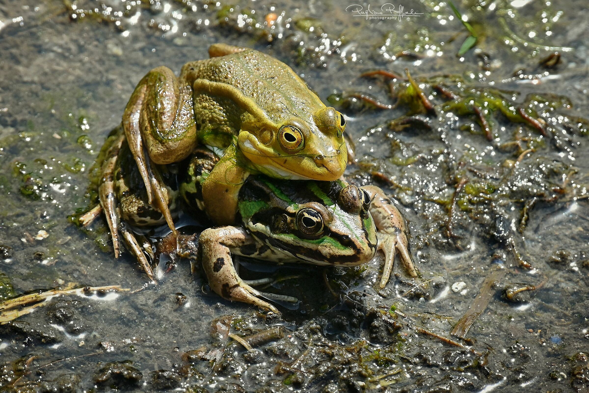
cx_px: 294
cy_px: 196
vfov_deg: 1.3
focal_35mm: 1050
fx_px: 17178
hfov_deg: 2.0
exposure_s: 1/200
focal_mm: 700
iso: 200
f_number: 11
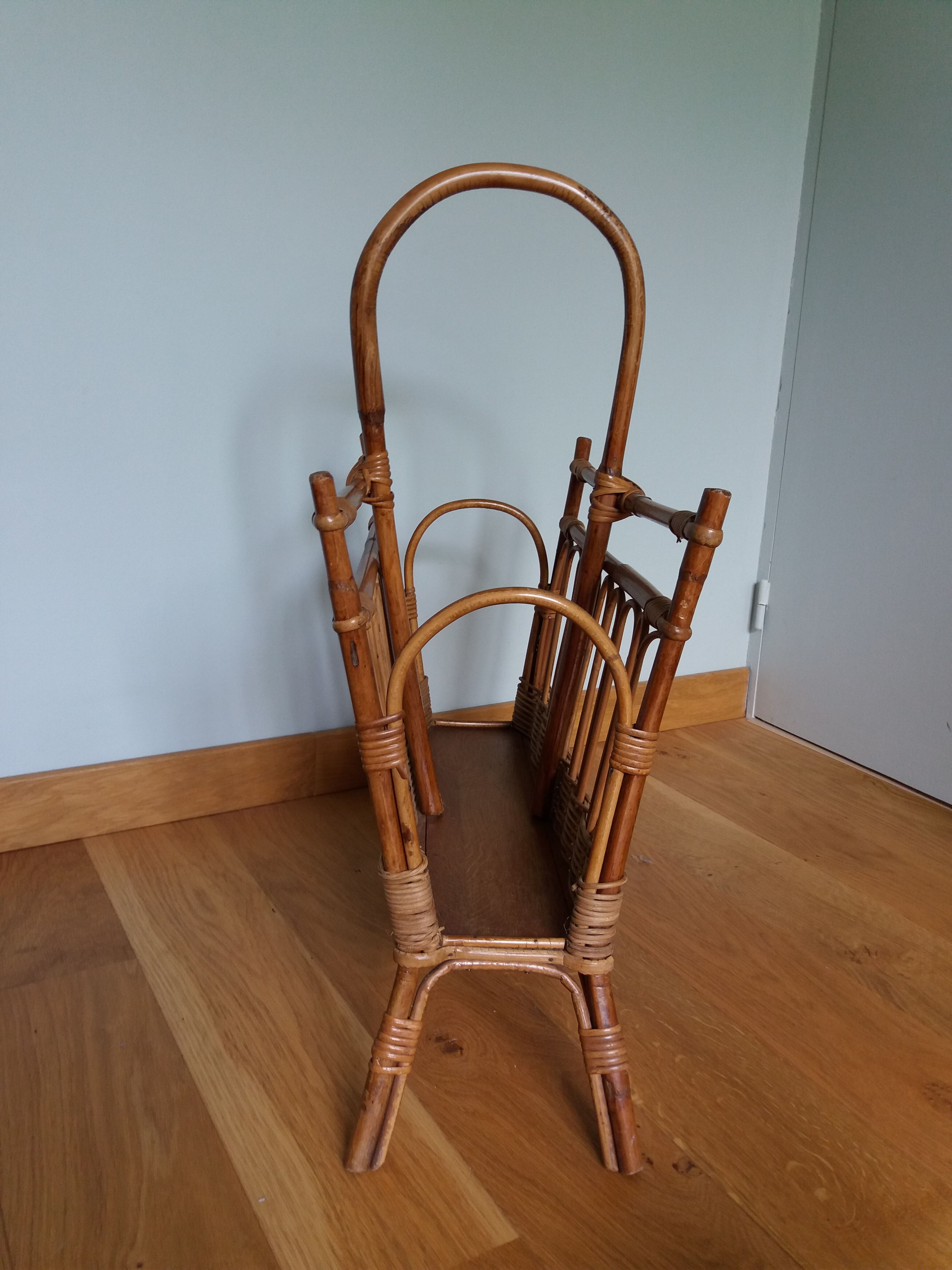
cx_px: 476
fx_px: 1027
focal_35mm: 28
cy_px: 635
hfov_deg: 49.7
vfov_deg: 63.4
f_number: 1.9
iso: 80
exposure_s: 1/33
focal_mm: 3.7
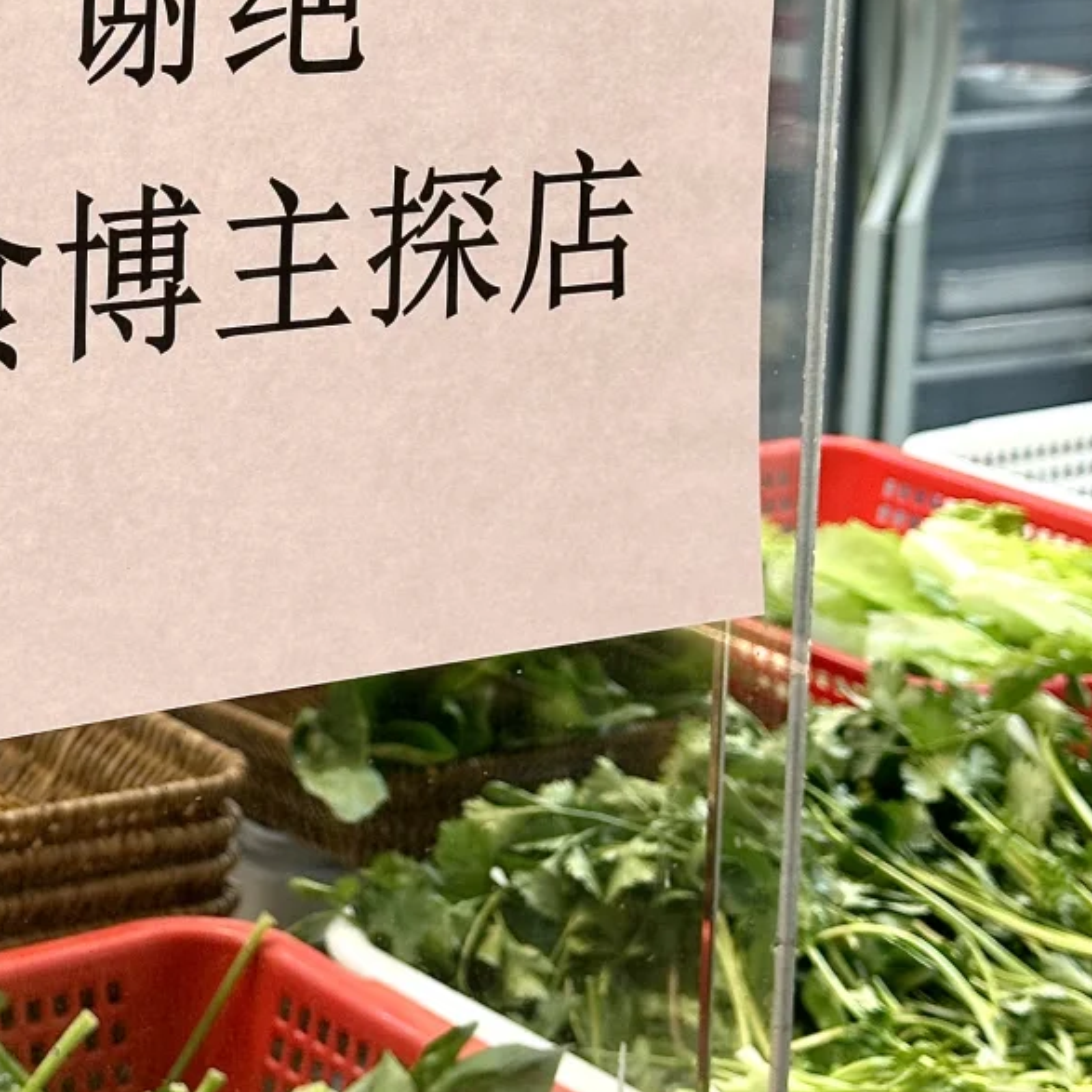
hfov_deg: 16.6
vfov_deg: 16.6
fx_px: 3712
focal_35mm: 104
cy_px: 149
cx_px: 190
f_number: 1.78
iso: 50
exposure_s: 1/50
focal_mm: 6.86
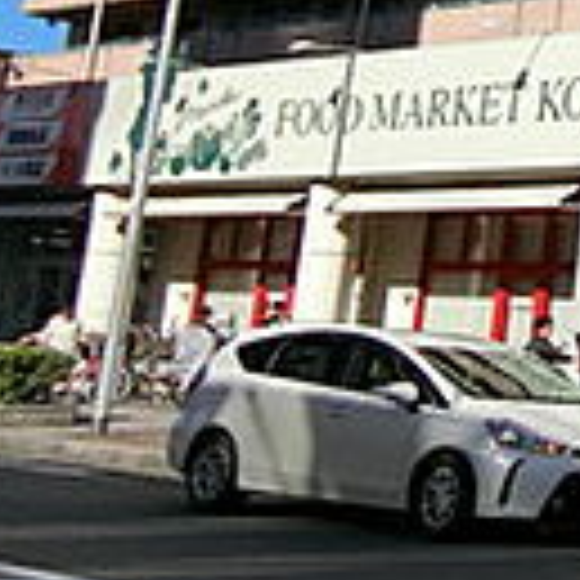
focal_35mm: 81
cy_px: 34
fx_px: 1535
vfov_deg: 20.8
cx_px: 1250
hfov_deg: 15.6
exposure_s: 1/1000
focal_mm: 4.06
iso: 200
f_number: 6.9
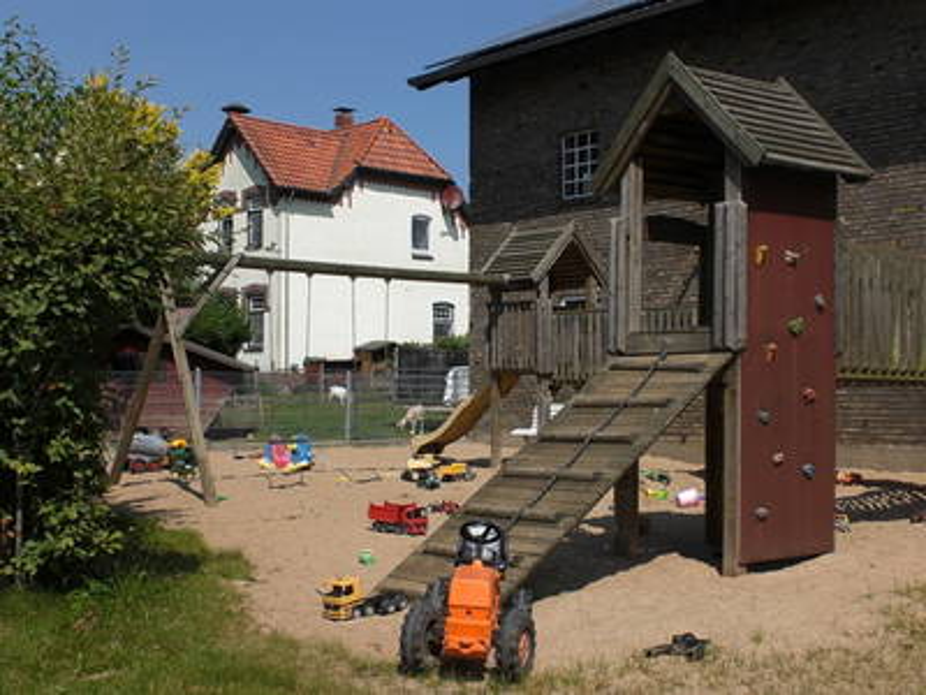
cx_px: 463
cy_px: 348
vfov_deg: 30.3
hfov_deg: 39.7
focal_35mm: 48
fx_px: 1284
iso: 50
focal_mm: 8.44
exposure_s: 1/400
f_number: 5.1
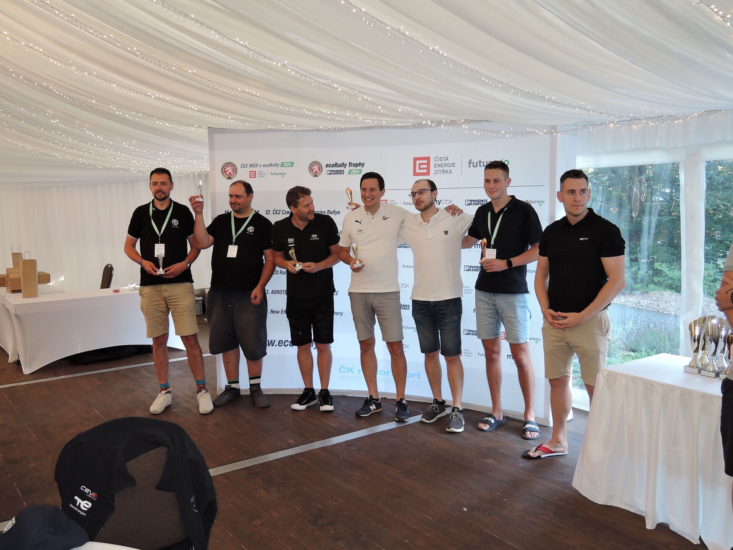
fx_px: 656
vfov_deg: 45.4
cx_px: 366
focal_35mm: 31
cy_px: 275
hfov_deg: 58.4
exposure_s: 1/40
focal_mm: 6.6
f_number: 2.8
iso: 180
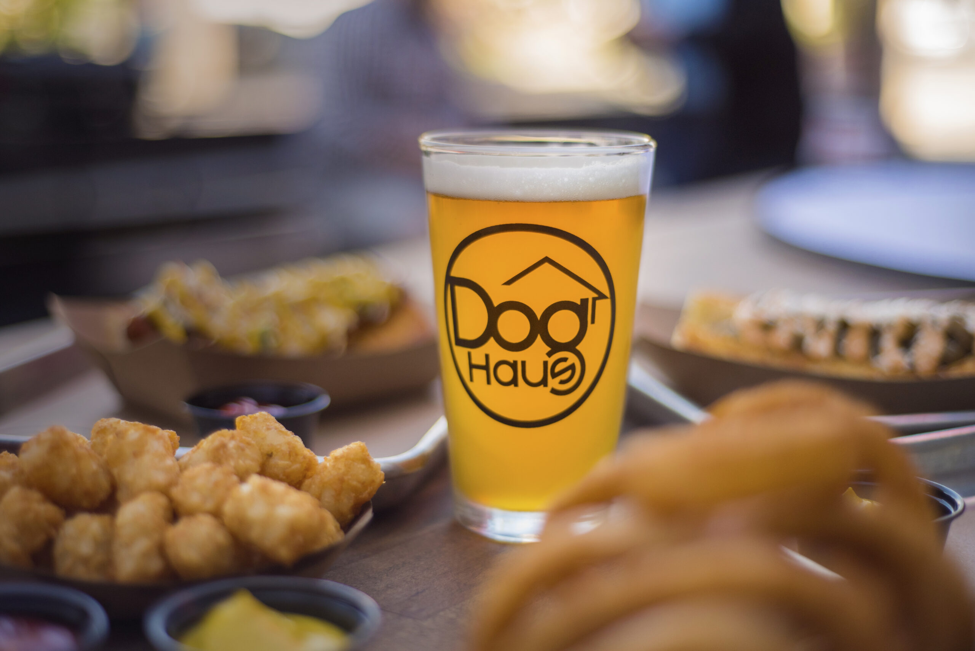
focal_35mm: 50
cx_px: 488
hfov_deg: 39.6
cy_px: 326
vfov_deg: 27.0
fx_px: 1355
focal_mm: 50
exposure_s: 1/2500
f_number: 1.8
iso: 800
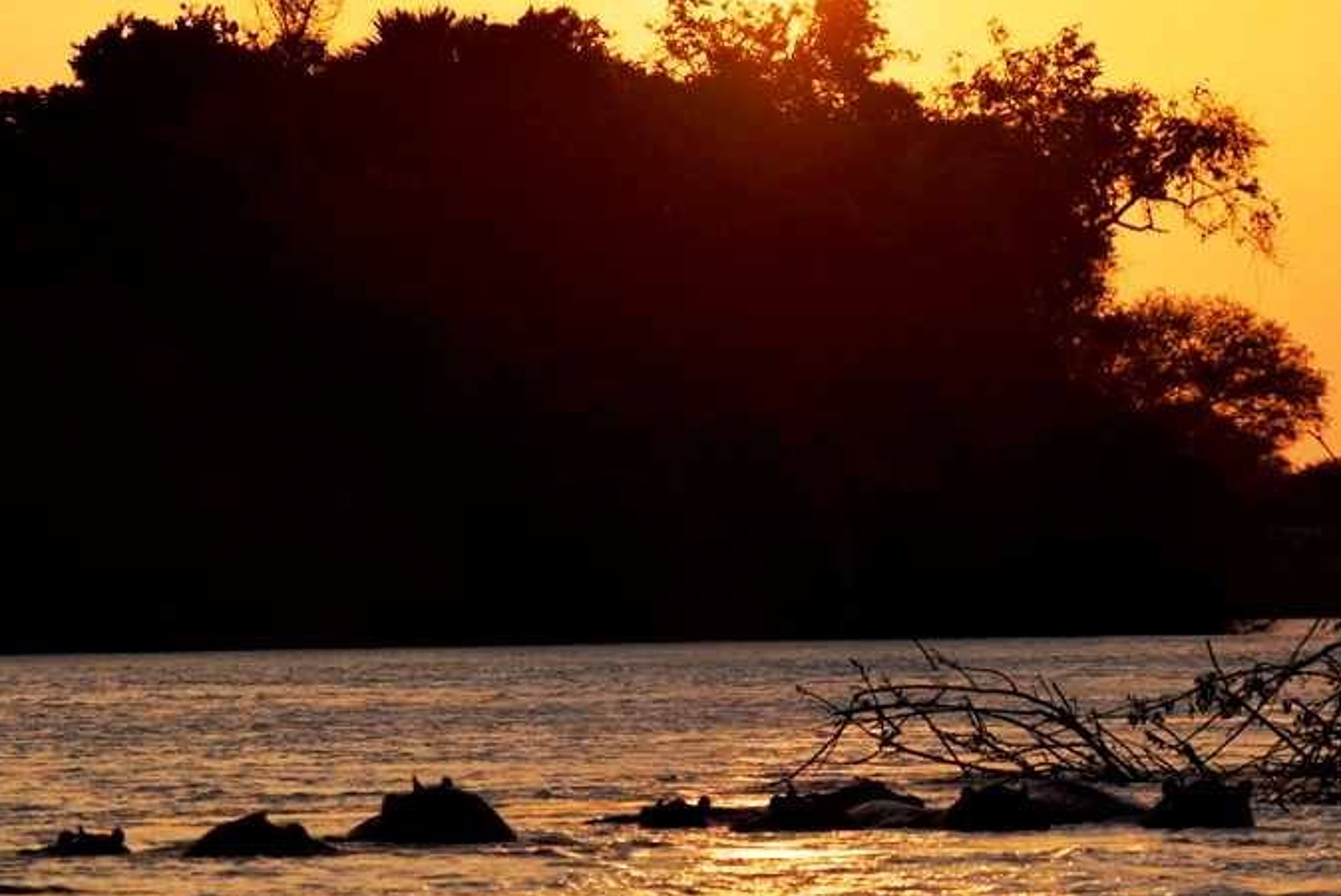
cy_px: 519
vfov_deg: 4.3
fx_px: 11887
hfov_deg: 6.5
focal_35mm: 319
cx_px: 621
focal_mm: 140
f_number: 8
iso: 360
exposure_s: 1/2000
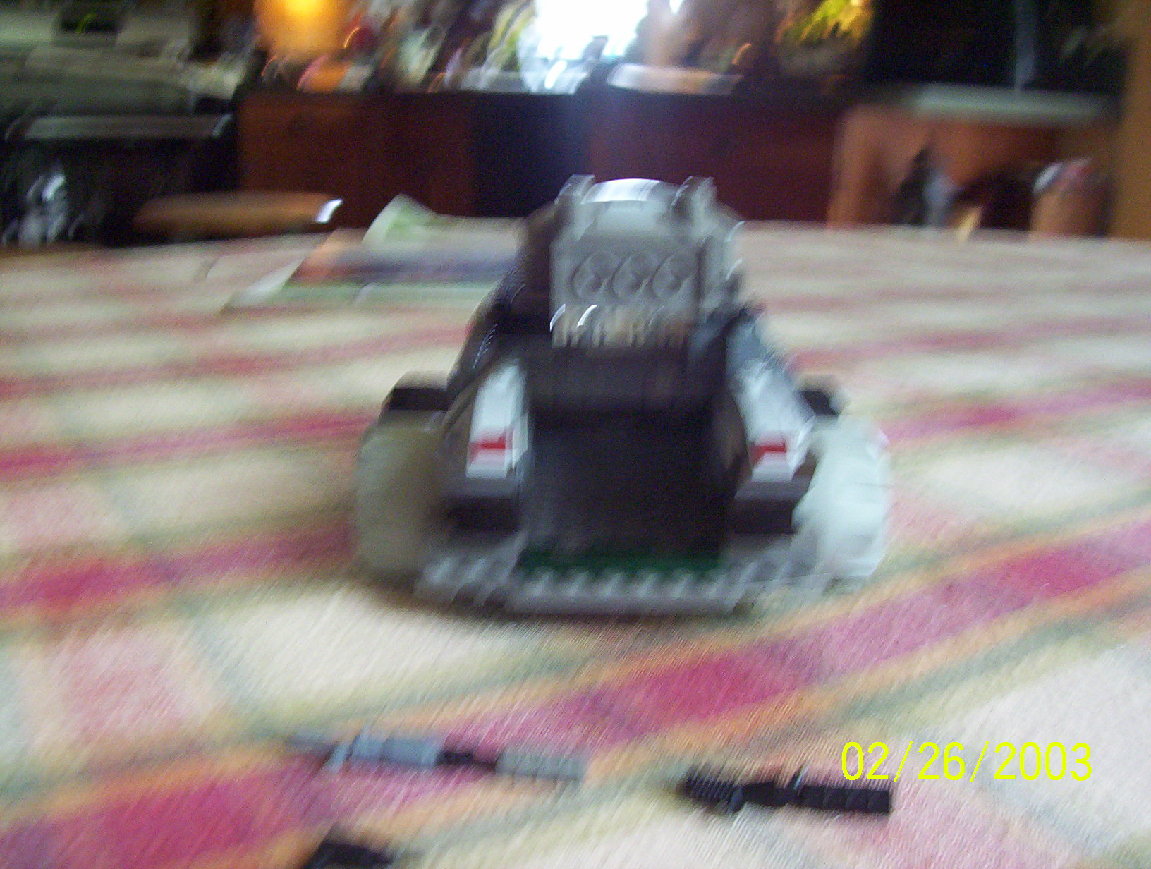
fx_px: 1433
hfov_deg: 43.8
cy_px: 434
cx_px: 576
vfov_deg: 33.7
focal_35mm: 43
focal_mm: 5.77
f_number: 2.73
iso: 200
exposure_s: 1/19.3
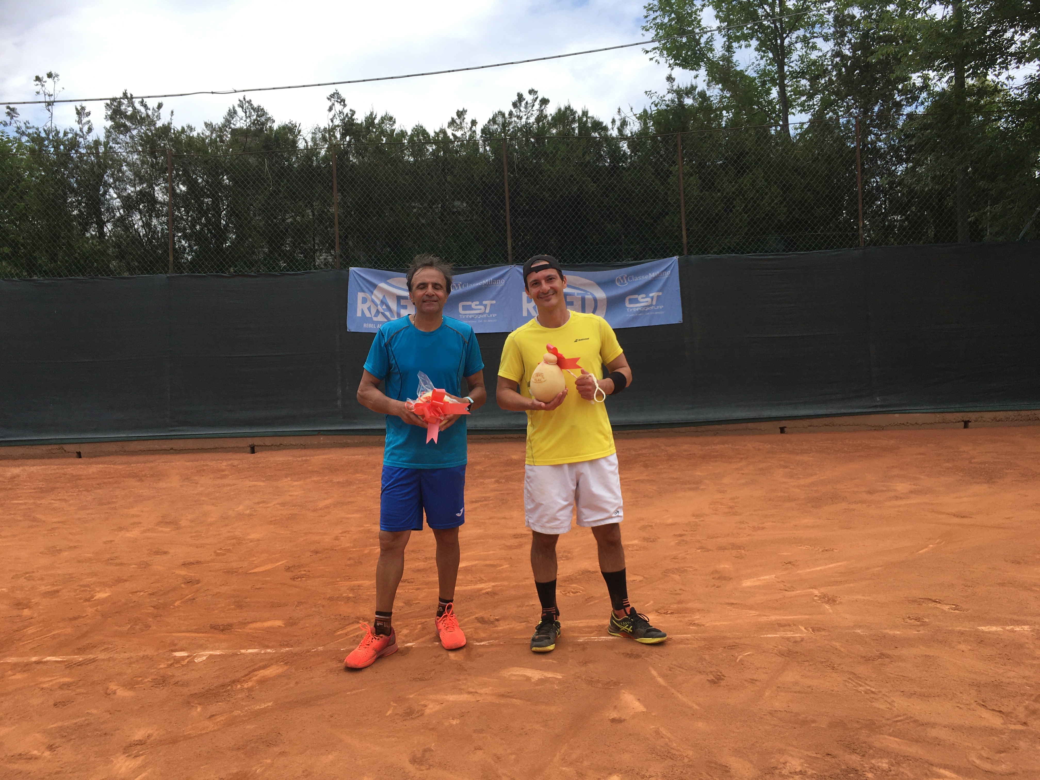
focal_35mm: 29
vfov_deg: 48.2
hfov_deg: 61.7
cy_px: 390
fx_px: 871
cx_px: 520
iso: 25
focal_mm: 4.15
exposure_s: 1/827
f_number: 2.2
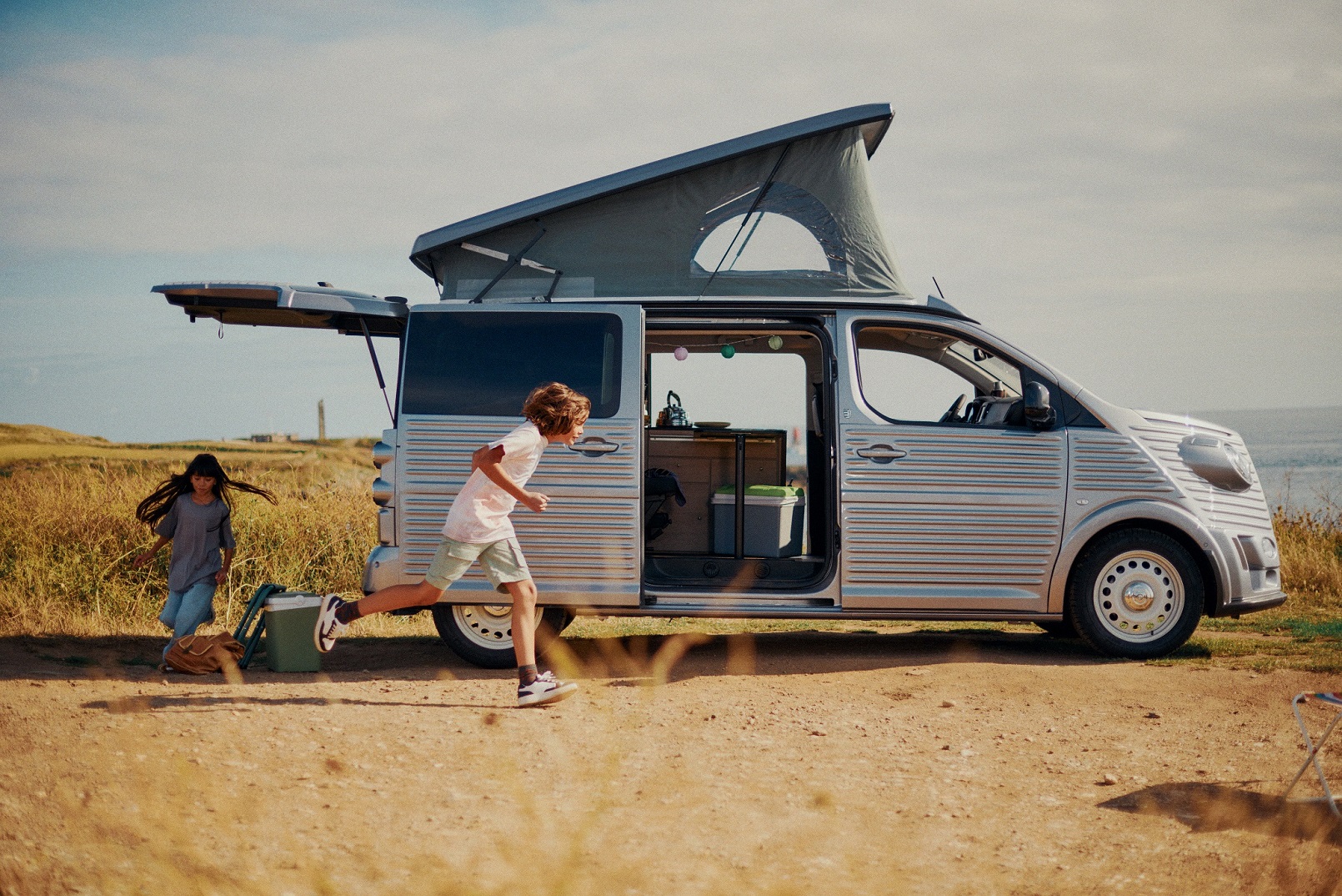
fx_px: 1864
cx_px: 671
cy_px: 448
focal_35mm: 50
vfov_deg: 27.0
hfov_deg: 39.6
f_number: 2
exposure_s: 1/6400
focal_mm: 50
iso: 100
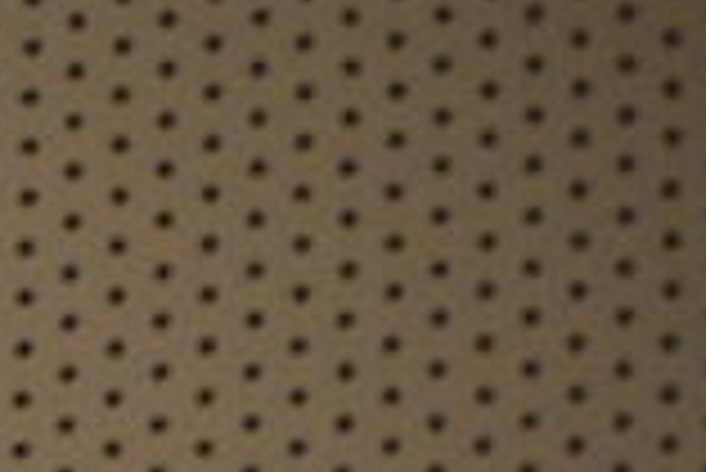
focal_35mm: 105
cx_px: -189
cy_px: 728
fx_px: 2061
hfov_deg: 18.2
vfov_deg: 12.4
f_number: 3.5
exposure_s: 1/60
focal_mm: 18
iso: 3200
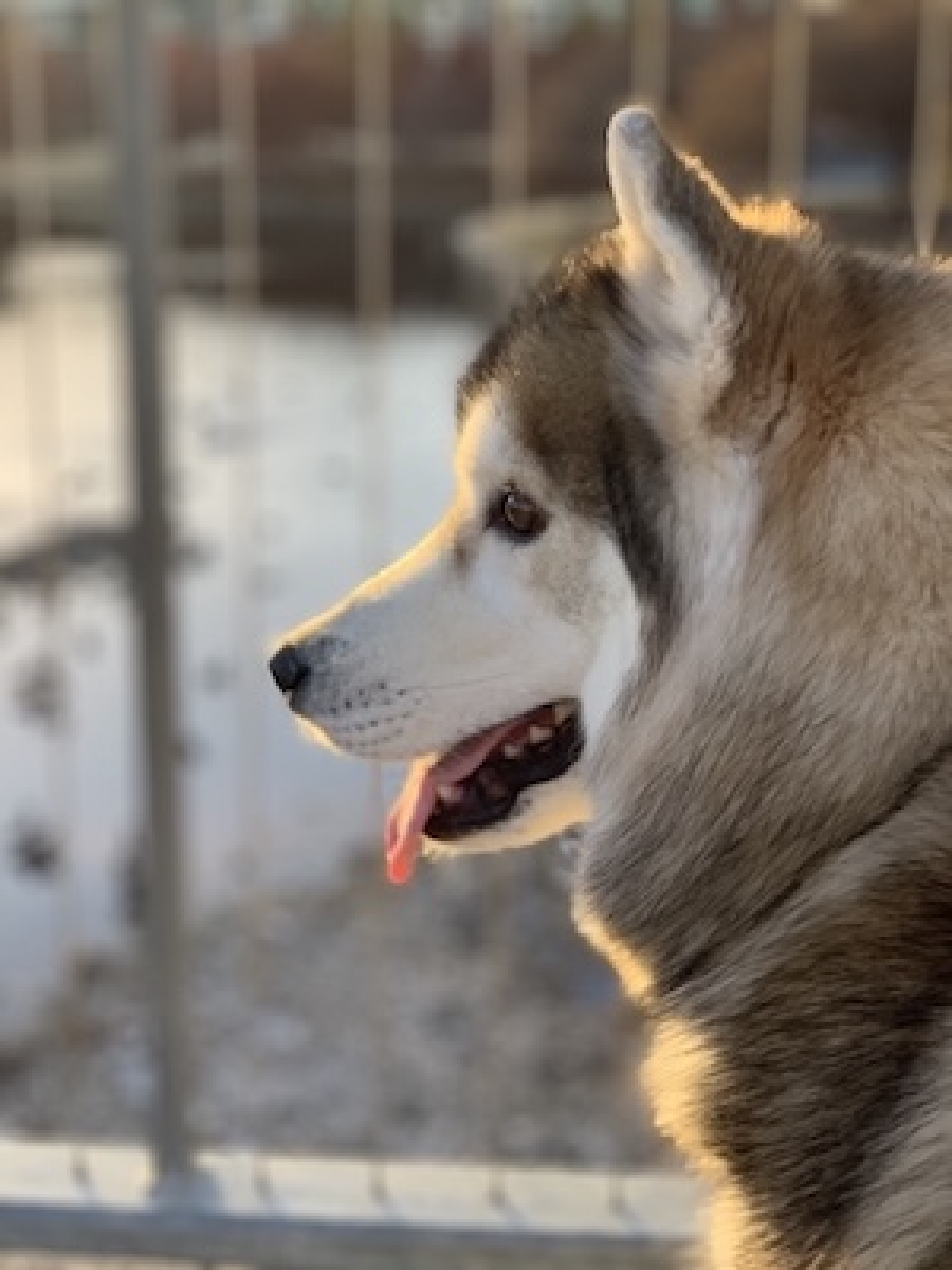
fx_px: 1907
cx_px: 476
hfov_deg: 28.0
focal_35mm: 52
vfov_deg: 36.8
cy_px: 635
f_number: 2.4
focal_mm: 6
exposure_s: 1/122
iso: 16
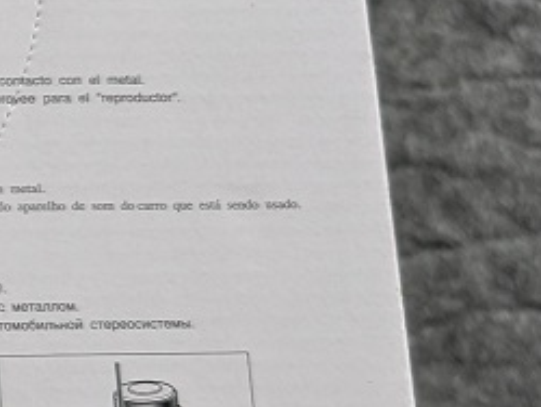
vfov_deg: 12.9
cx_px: -695
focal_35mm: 115
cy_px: 211
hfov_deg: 13.4
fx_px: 1799
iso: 99
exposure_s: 1/113
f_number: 1.68
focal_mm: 6.9
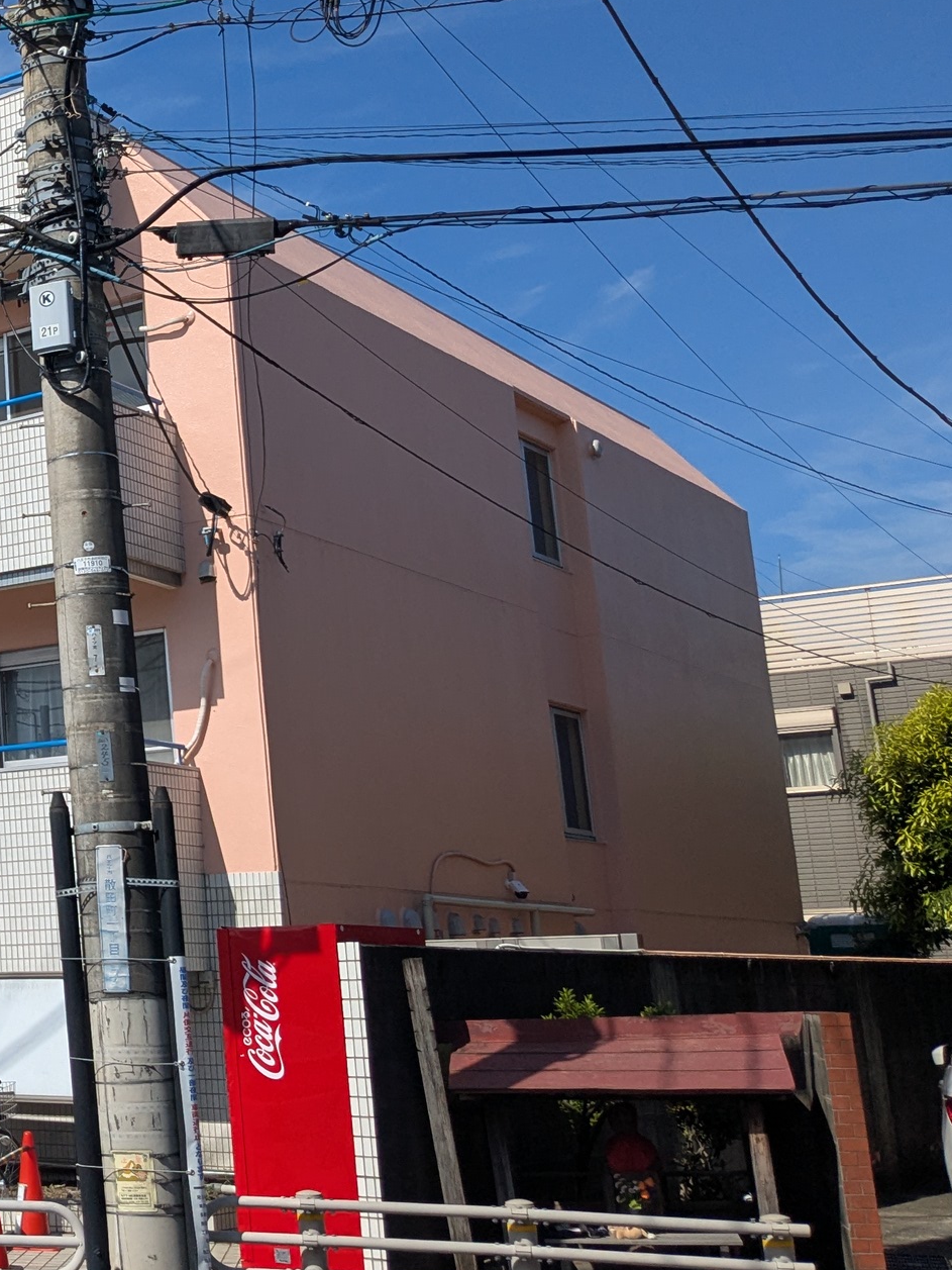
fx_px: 2016
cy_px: 503
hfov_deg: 23.2
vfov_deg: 34.8
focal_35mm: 55
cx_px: -320
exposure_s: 1/5848
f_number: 1.73
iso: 57
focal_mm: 4.38
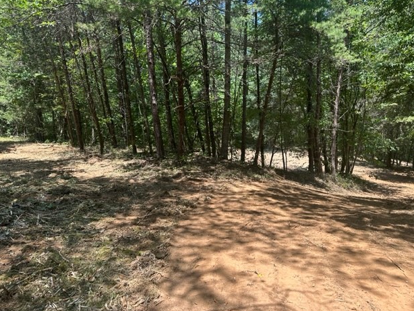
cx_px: 214
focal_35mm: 25
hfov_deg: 69.3
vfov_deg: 54.9
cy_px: 156
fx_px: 299
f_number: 1.78
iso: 80
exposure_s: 1/816
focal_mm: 6.86
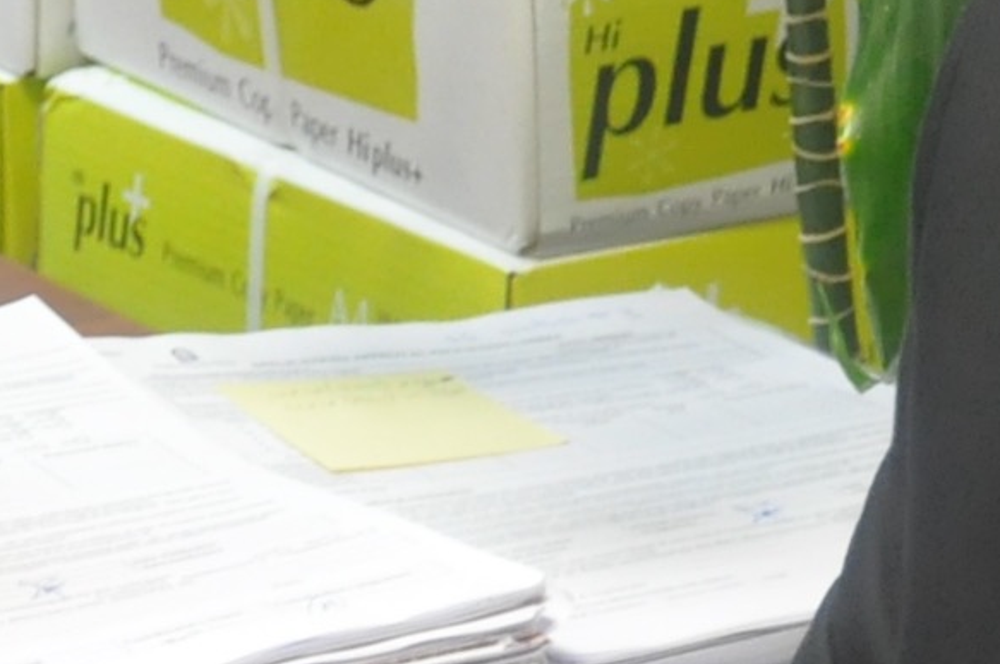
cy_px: -230
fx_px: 7351
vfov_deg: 5.1
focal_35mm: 265
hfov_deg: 7.7
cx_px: 1245
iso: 800
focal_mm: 24
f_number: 4.5
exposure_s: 1/20
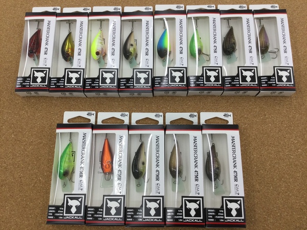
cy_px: 115
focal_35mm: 31
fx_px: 275
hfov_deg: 58.4
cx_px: 154
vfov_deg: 45.4
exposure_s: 1/40
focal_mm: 3.3
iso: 25
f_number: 2.4
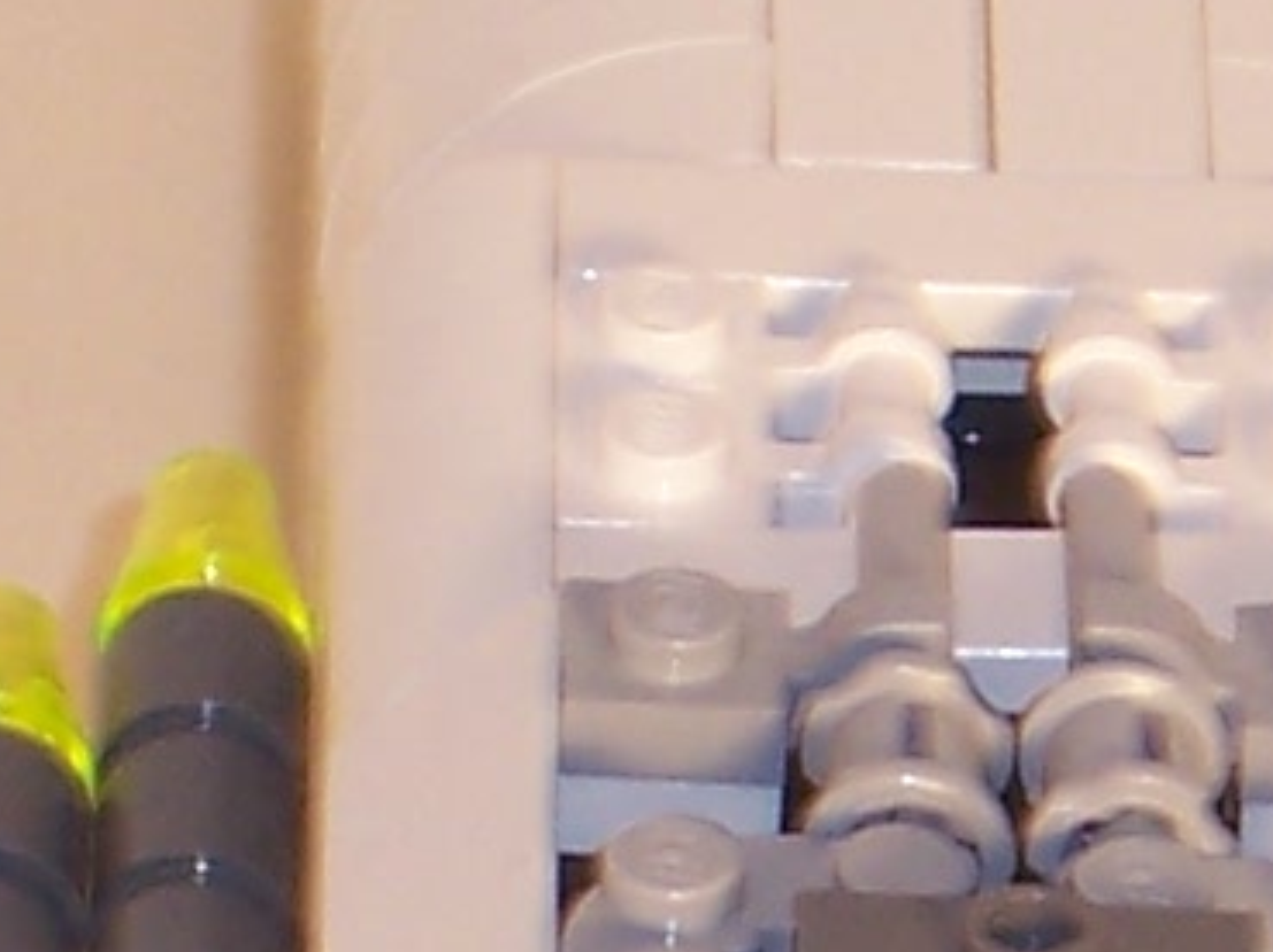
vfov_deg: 2.4
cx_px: 1132
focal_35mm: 608
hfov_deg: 3.3
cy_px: 1449
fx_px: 22337
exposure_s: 1/160
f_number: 4.5
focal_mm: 14.9
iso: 80
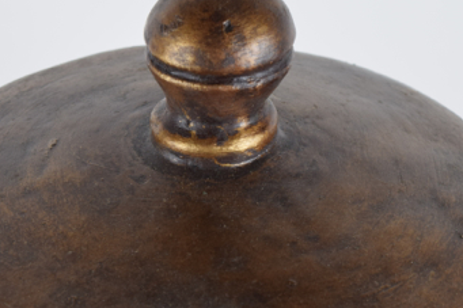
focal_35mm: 155
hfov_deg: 13.3
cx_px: 229
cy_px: 170
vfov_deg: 8.8
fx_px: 1992
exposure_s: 1/125
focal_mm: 55
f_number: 7.1
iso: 400
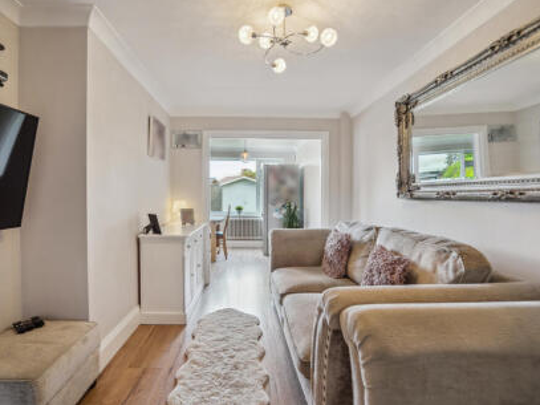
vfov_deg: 71.5
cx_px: 252
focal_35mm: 18
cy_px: 196
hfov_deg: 87.7
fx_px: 281
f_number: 4
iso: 320
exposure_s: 1/60
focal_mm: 16
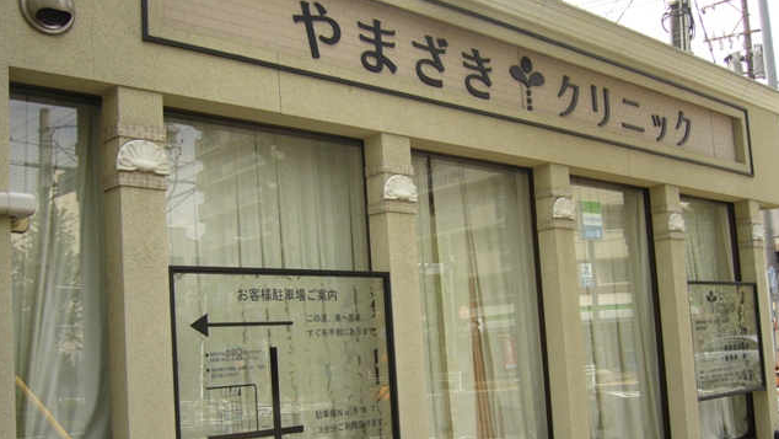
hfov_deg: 46.4
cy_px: 263
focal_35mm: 44
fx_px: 909
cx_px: 390
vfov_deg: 27.1
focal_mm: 6.6
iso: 80
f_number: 3
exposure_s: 1/320
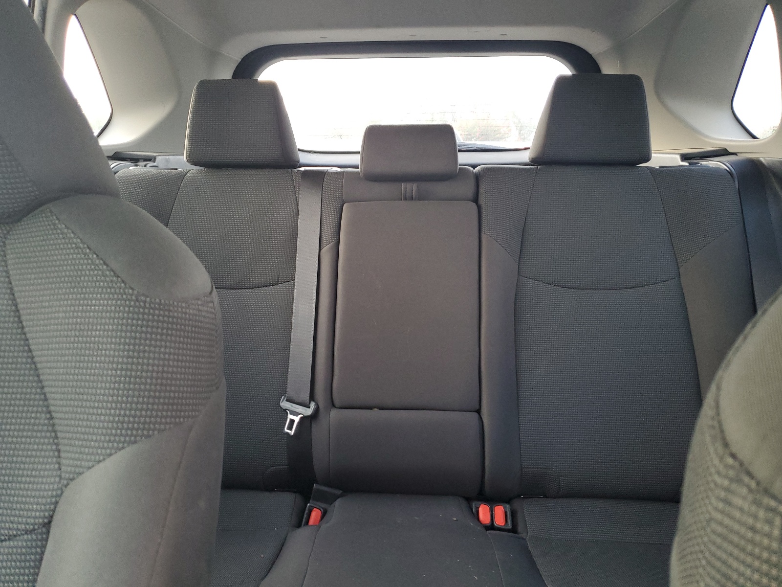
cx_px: 391
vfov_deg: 53.1
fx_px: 587
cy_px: 294
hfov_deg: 67.3
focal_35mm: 26
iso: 148
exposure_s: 1/60.2
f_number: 1.5
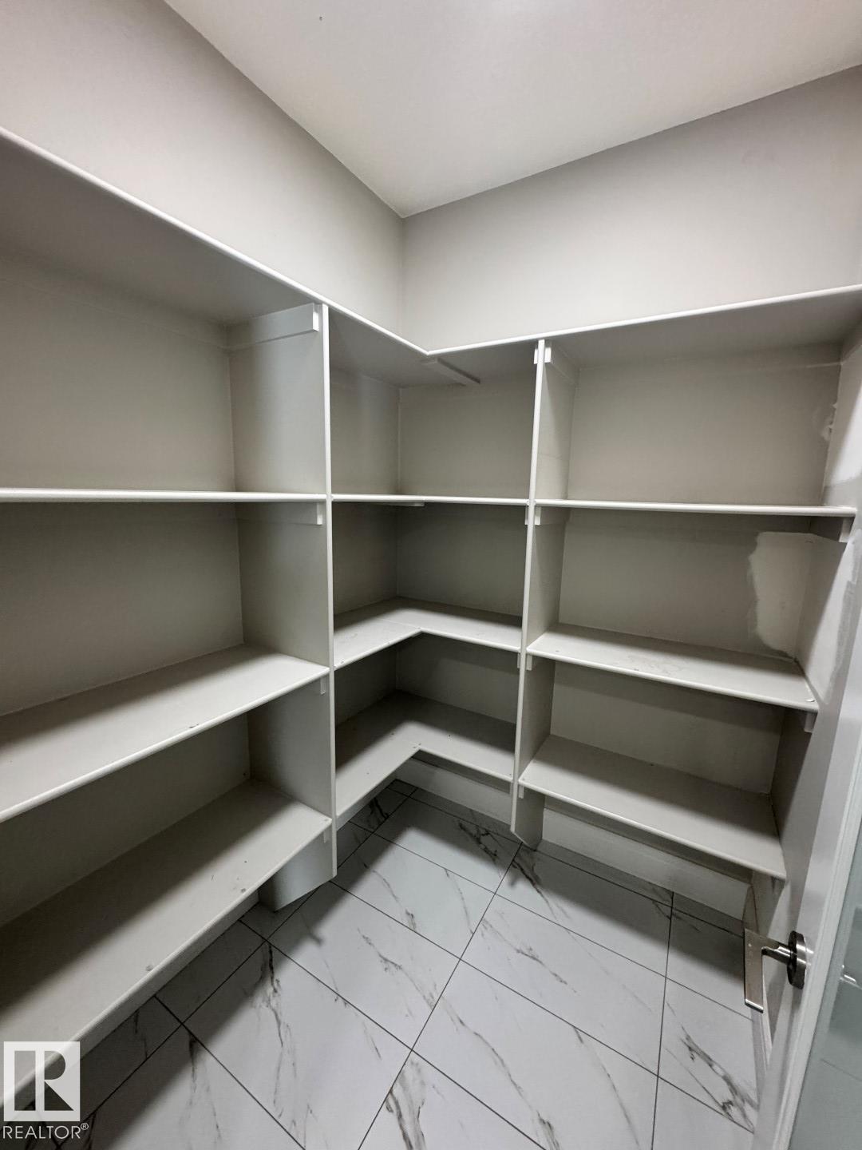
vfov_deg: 102.1
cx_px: 431
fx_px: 465
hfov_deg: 85.7
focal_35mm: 14
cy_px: 575
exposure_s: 1/60
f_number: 2.2
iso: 250
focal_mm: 2.22
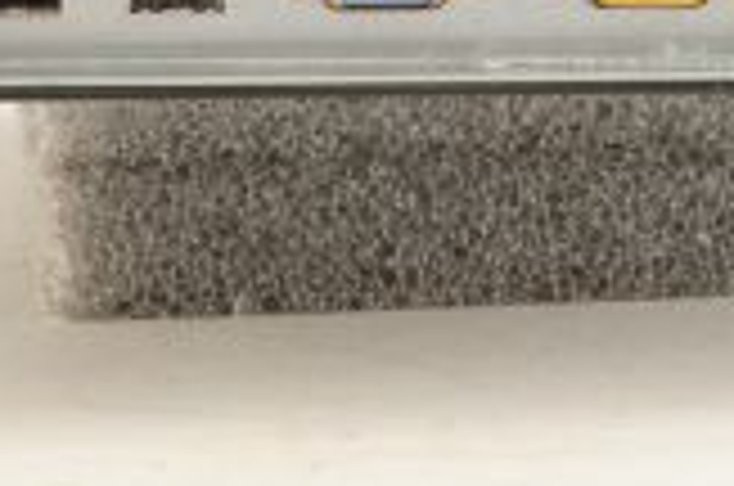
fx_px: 3744
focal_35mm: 184
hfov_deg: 11.2
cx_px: 509
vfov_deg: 7.2
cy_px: -376
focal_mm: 50
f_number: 10
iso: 1600
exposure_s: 1/160
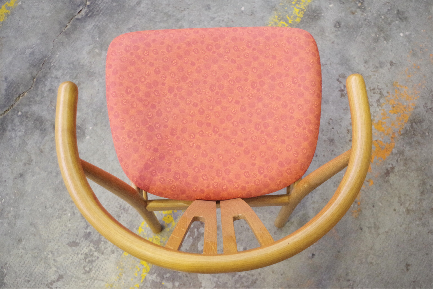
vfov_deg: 42.3
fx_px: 373
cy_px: 144
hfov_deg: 60.3
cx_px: 216
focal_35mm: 31
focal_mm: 21.25
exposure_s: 1/60
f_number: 4
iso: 3200
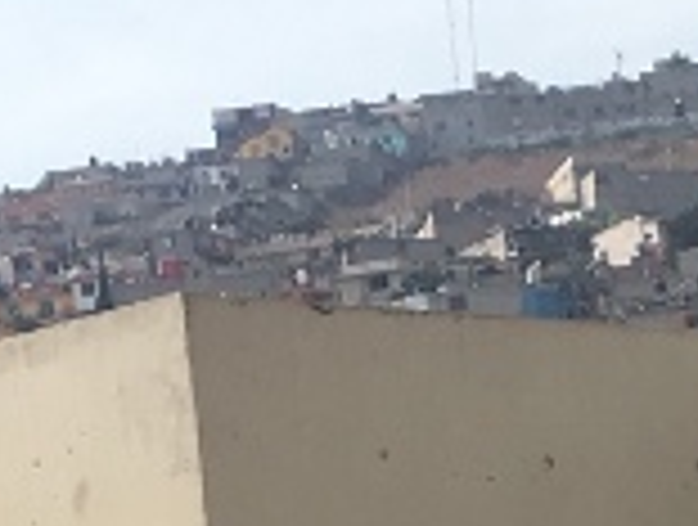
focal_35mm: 199
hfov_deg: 9.8
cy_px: 1389
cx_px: 860
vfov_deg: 7.0
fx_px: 4022
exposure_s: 1/1748
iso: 25
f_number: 2.2
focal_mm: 4.15
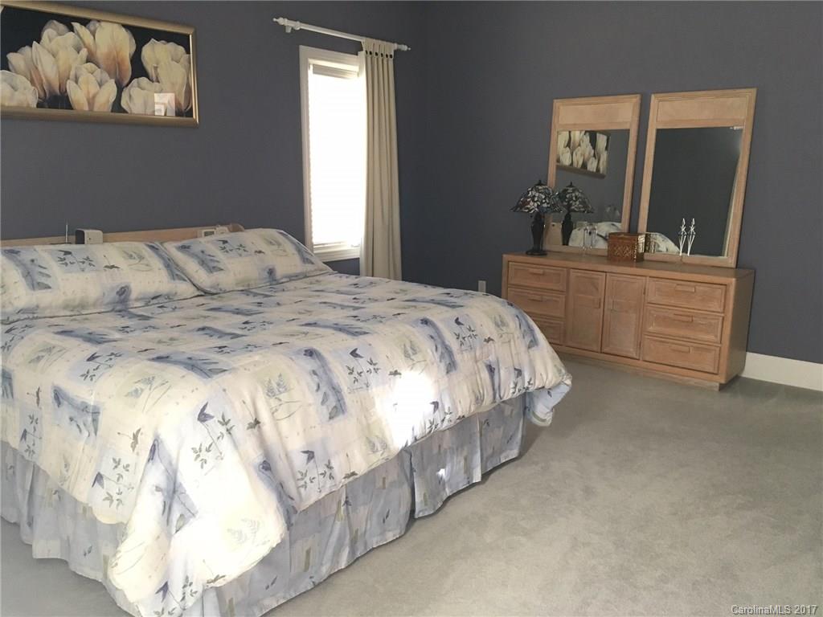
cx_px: 412
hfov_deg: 61.7
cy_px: 308
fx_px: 689
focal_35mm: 29
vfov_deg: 48.2
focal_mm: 4.15
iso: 160
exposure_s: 1/30
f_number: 2.2
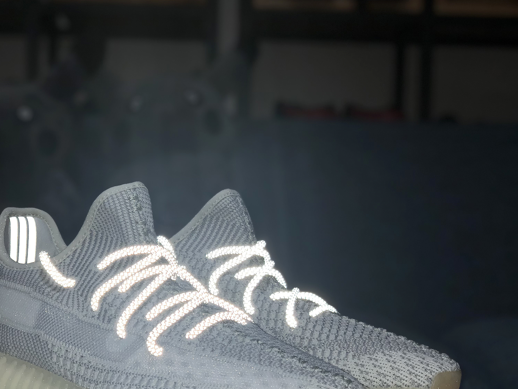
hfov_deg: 27.7
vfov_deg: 21.0
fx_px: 1047
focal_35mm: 70
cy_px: 215
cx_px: 214
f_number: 2.4
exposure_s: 1/87
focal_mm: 6
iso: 16
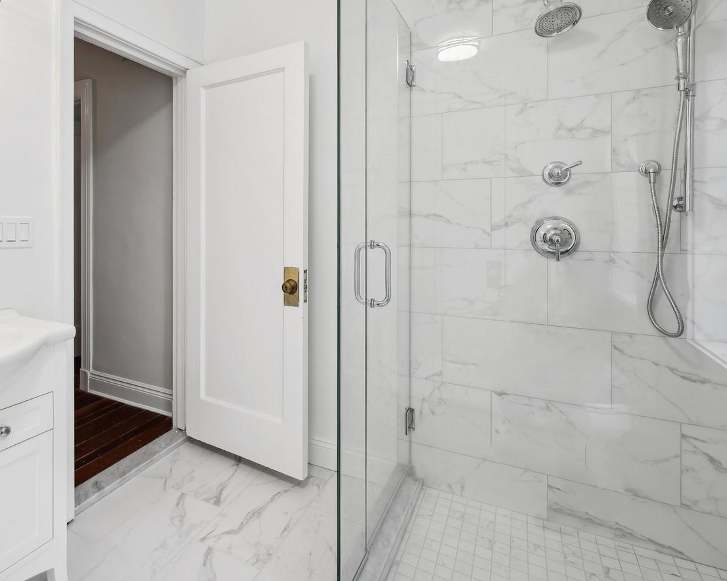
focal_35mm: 19
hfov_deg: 82.1
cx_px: 283
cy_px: 244
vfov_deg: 70.4
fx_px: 409
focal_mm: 14
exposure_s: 1/6
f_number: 11
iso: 200
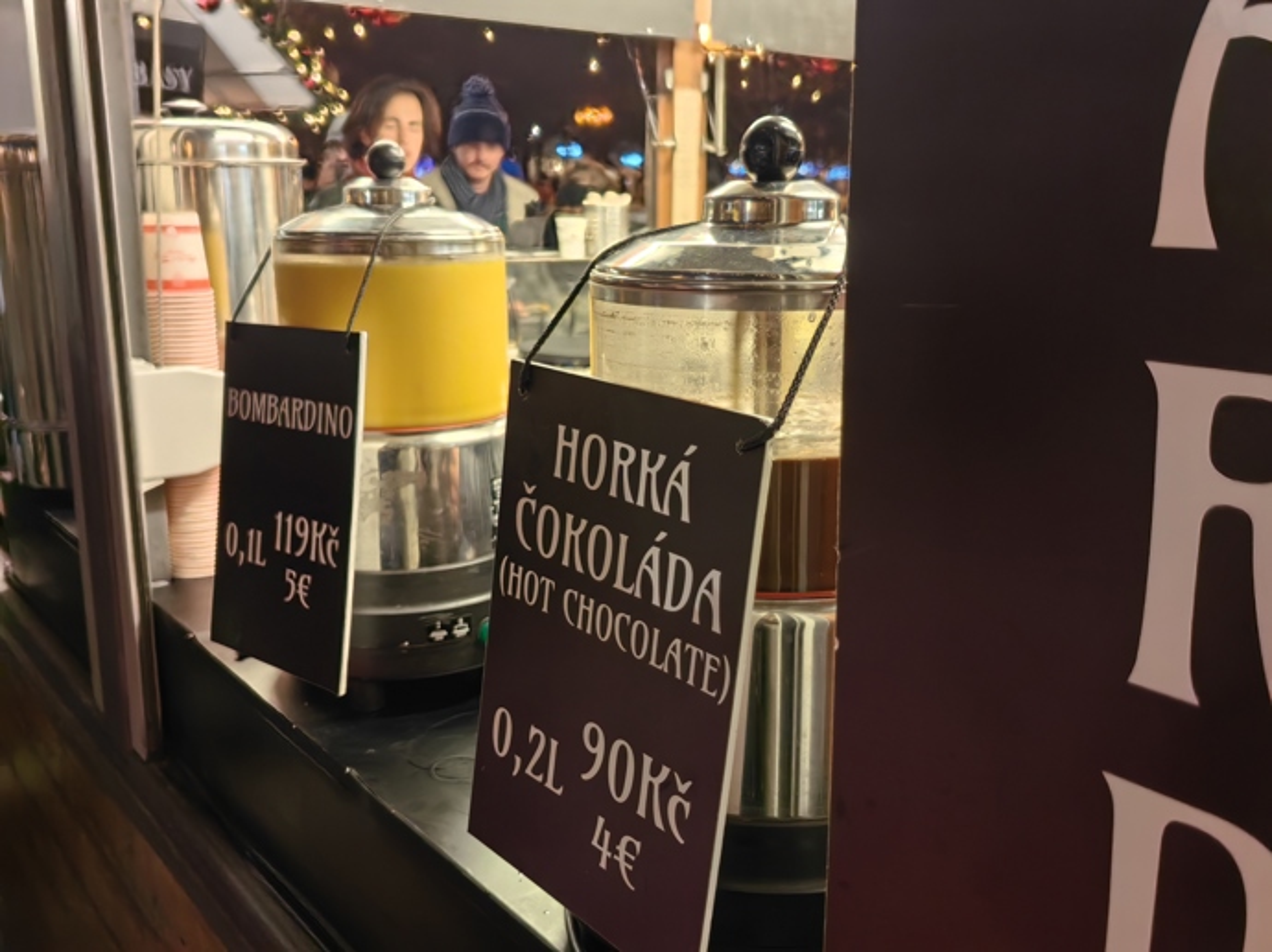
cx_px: 636
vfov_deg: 44.1
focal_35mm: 32
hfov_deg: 56.8
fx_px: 1175
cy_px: 476
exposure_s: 1/50
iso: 100
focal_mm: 5.75
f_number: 1.4
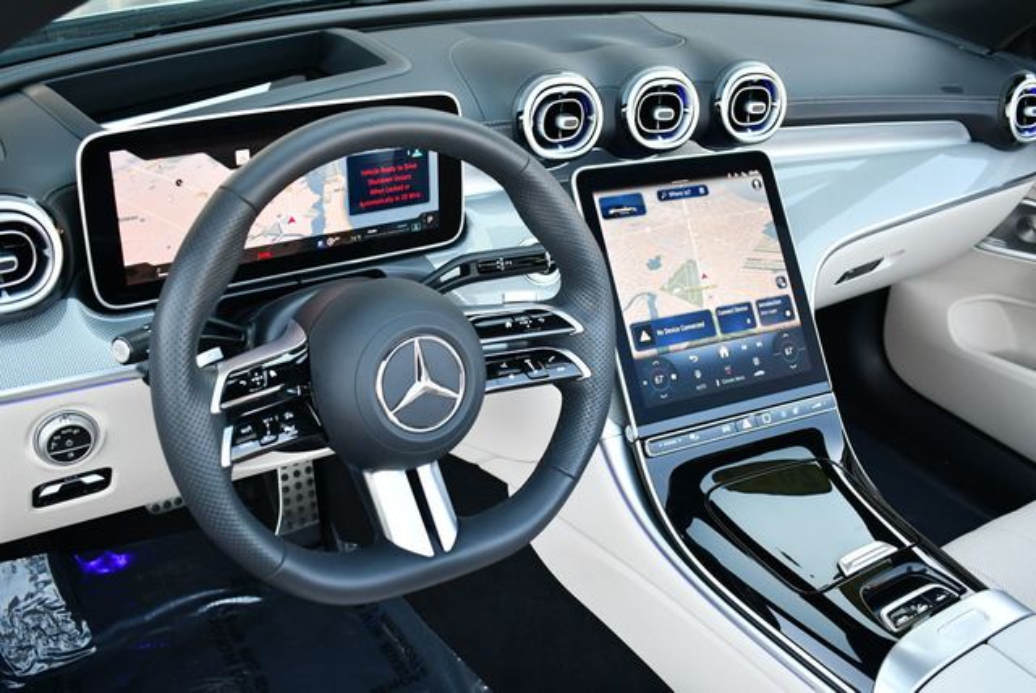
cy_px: 346
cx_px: 518
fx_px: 1037
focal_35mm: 36
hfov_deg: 53.1
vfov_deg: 36.9
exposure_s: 1/250
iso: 720
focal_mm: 18
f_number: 3.5
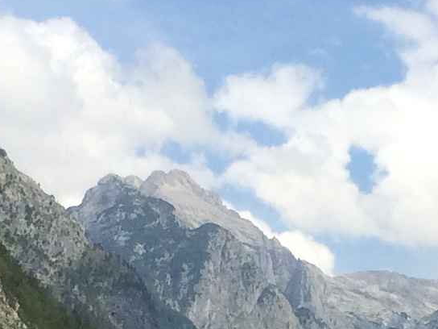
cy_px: 466
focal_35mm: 174
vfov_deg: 8.4
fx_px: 2202
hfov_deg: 11.3
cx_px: 328
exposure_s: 1/2740
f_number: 2.2
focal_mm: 4.15
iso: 32
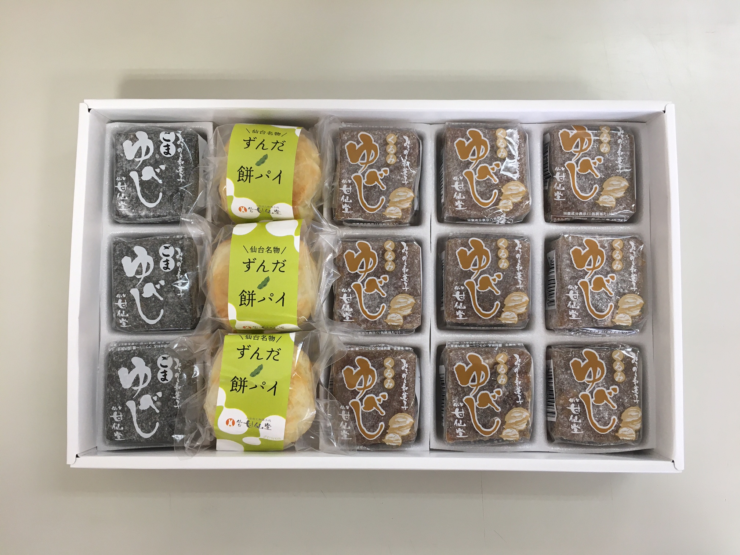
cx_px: 370
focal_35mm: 29
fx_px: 620
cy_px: 278
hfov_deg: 61.7
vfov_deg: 48.2
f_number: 2.2
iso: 25
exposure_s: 1/33
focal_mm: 4.15
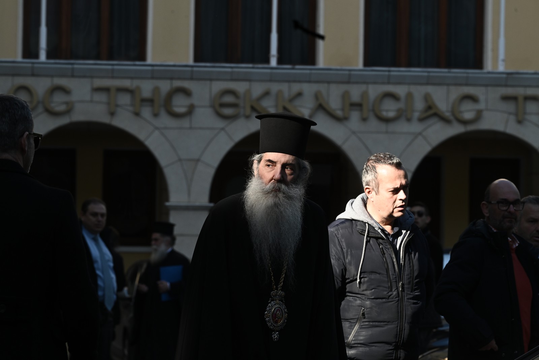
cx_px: 270
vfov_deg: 6.9
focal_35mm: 200
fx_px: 2994
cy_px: 180
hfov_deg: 10.3
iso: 640
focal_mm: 200
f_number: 11
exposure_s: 1/400
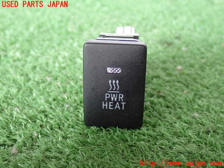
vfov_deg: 27.0
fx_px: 349
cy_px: 84
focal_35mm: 54
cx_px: 112
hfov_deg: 35.5
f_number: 3.3
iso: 640
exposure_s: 1/50
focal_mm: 9.65
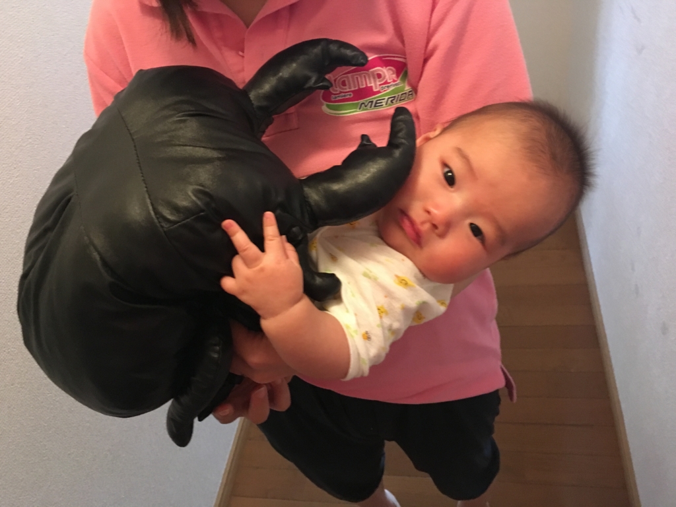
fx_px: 566
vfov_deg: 48.2
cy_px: 254
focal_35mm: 29
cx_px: 338
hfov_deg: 61.7
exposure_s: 1/15
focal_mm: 4.15
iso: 320
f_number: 2.2
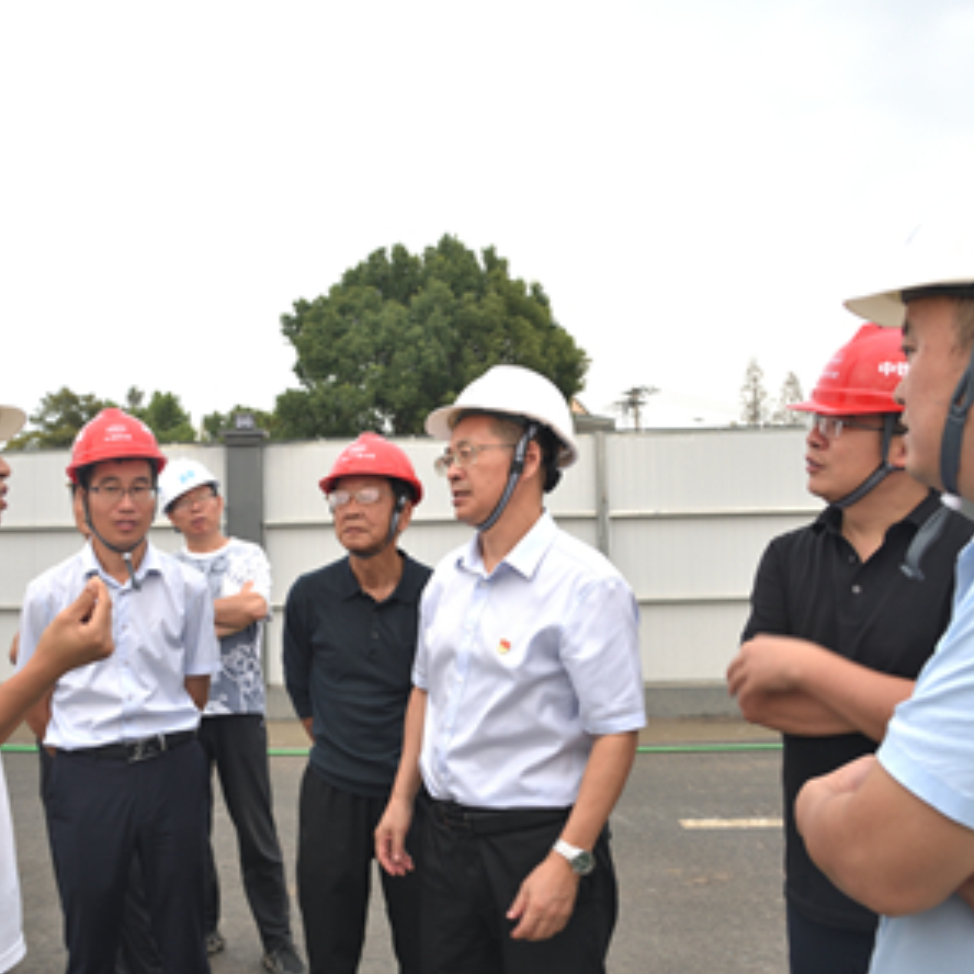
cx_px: 398
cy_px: 484
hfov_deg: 52.2
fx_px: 987
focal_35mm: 31
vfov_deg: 52.5
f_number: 5
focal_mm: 24
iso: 320
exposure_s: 1/60
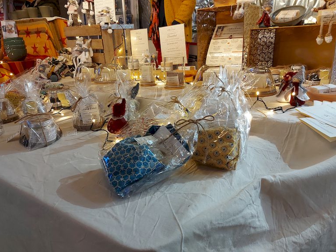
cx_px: 168
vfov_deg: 54.9
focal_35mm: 25
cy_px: 125
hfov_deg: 69.4
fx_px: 243
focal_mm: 5.23
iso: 200
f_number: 1.8
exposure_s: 1/33
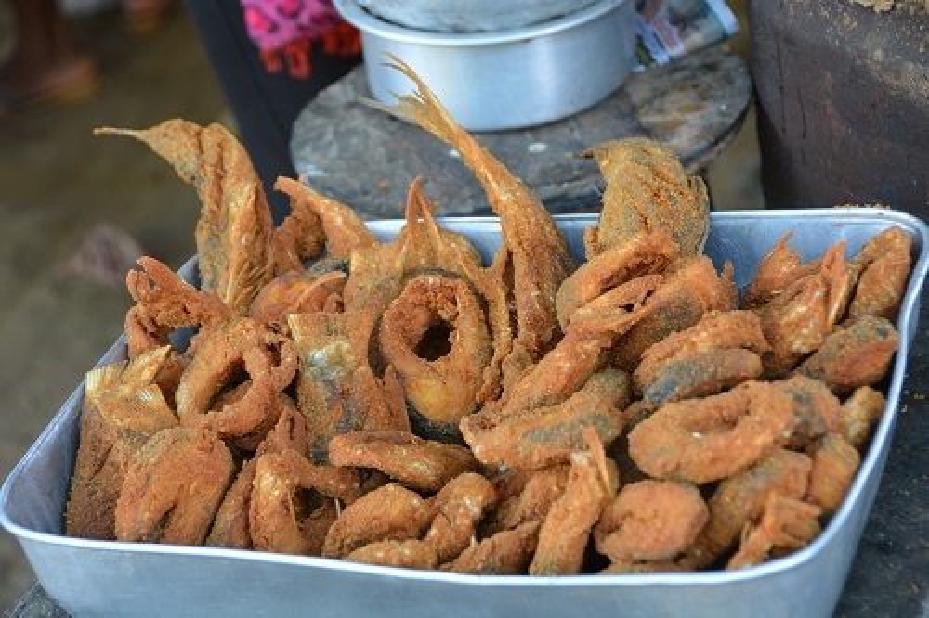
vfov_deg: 13.0
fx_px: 2709
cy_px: 309
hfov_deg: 19.5
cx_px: 464
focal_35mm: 105
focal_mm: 70
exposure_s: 1/40
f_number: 5
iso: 800
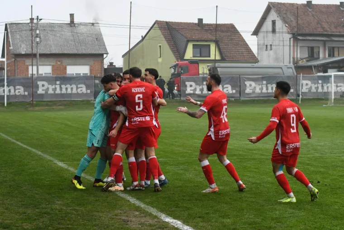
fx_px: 1003
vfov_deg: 13.0
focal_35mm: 105
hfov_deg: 19.5
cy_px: 115
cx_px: 172
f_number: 4.5
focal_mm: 70
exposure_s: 1/2000
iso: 6400
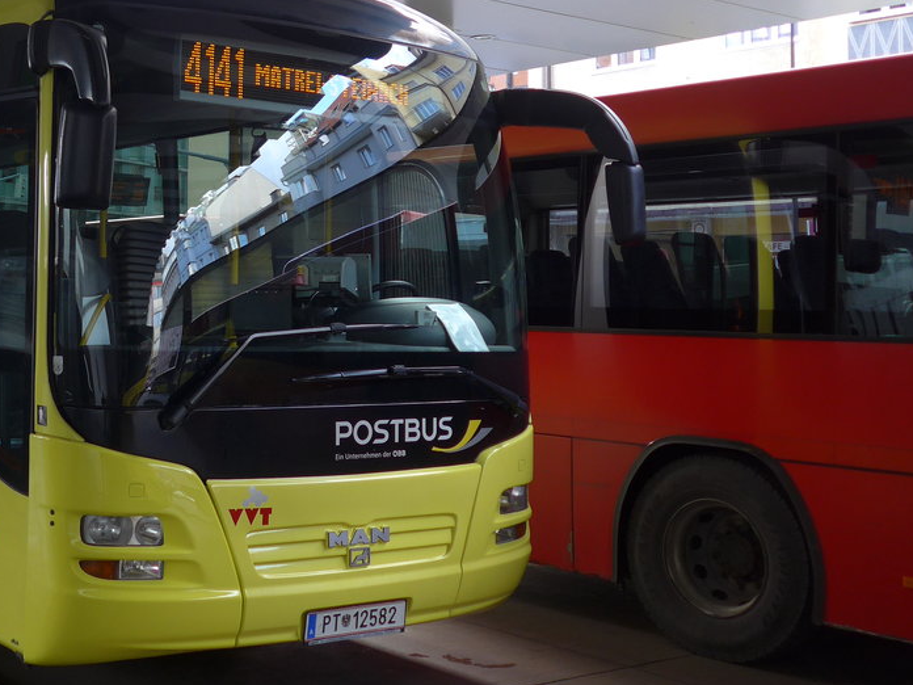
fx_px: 1319
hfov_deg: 36.4
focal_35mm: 50
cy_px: 220
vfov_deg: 28.9
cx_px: 140
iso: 100
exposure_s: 1/60
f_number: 2
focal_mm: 6
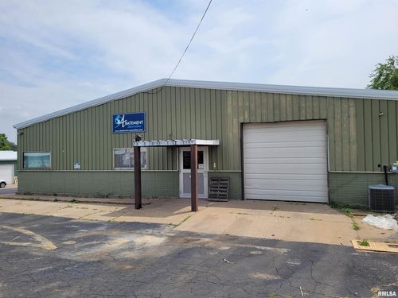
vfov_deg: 53.1
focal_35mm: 26
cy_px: 149
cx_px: 199
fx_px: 299
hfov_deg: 67.3
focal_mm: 5.4
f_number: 1.8
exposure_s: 1/2953
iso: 40
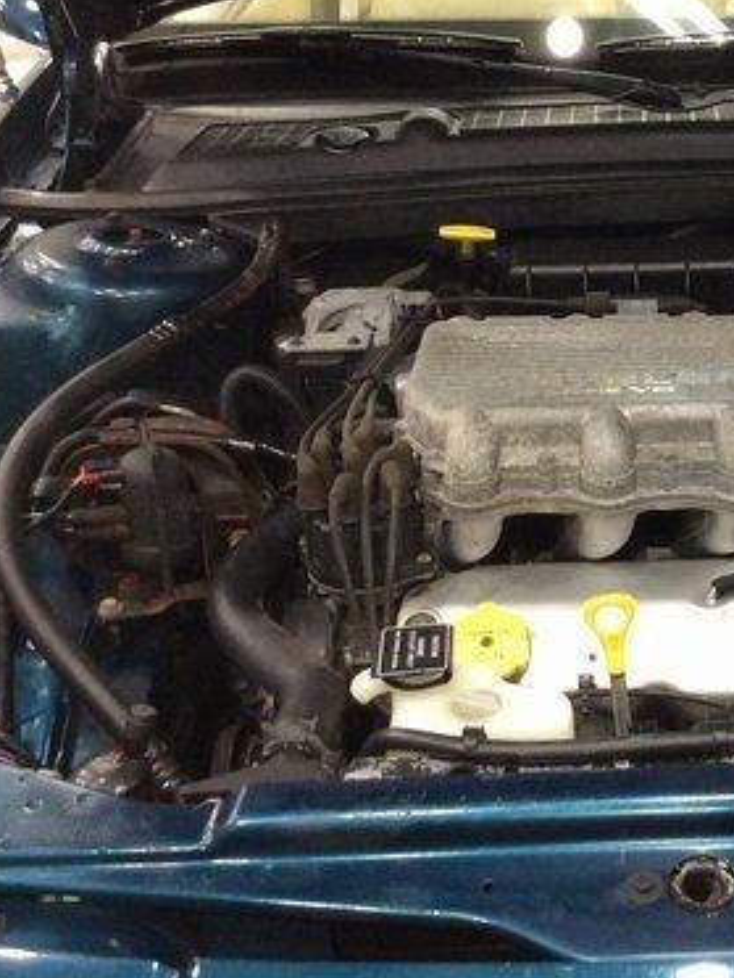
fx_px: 1555
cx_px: 702
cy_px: 473
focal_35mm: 55
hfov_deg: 25.5
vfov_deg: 34.9
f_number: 2.4
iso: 160
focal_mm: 3.3
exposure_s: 1/24
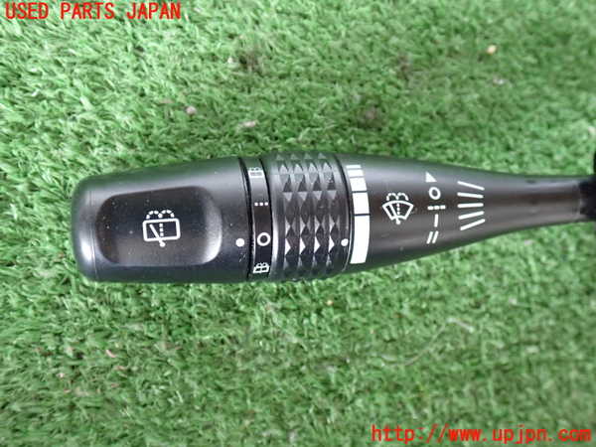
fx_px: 620
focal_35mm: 36
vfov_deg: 39.7
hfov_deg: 51.4
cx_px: 298
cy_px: 224
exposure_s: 1/40
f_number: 2.5
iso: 640
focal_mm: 6.37
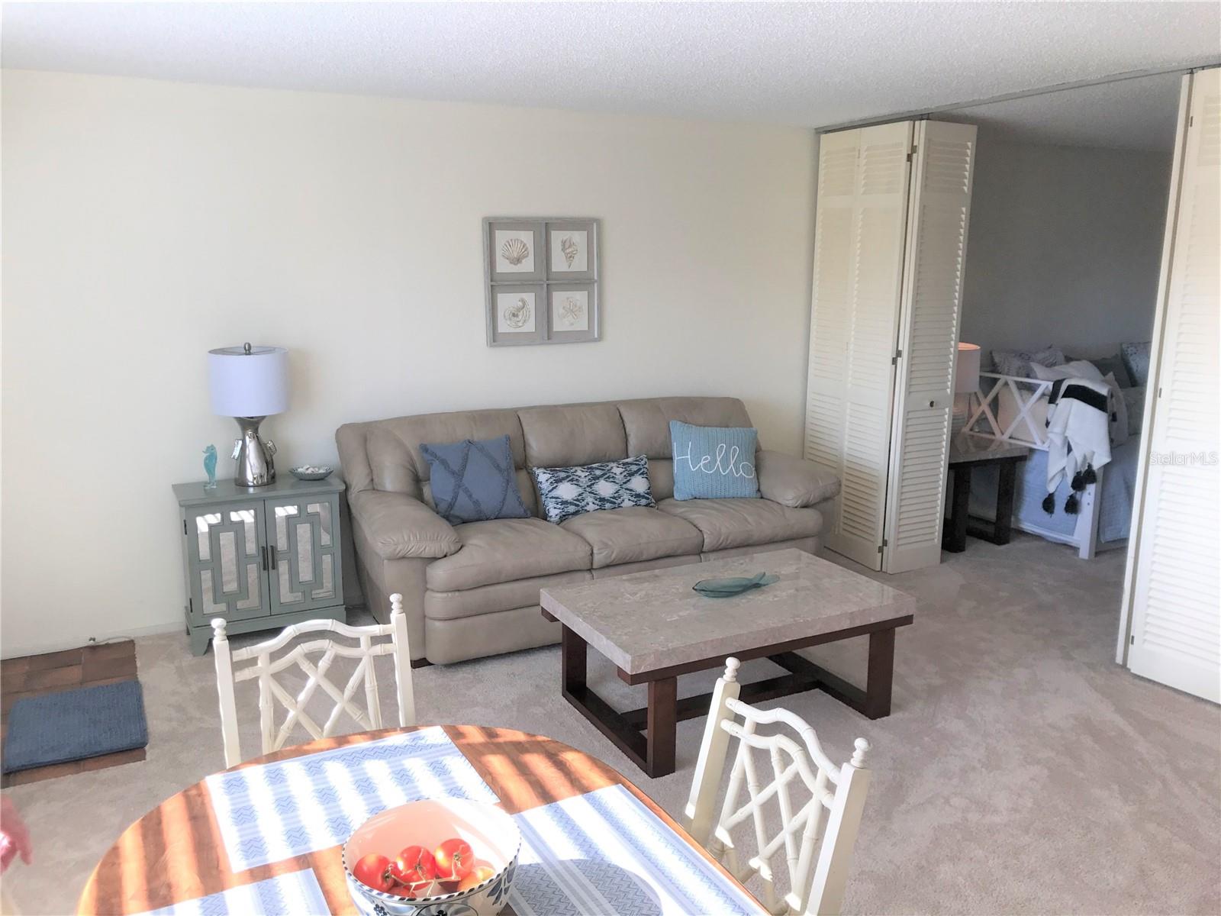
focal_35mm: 28
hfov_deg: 63.4
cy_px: 458
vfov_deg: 49.7
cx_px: 610
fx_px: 988
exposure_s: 1/209
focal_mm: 3.99
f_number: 1.8
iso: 20
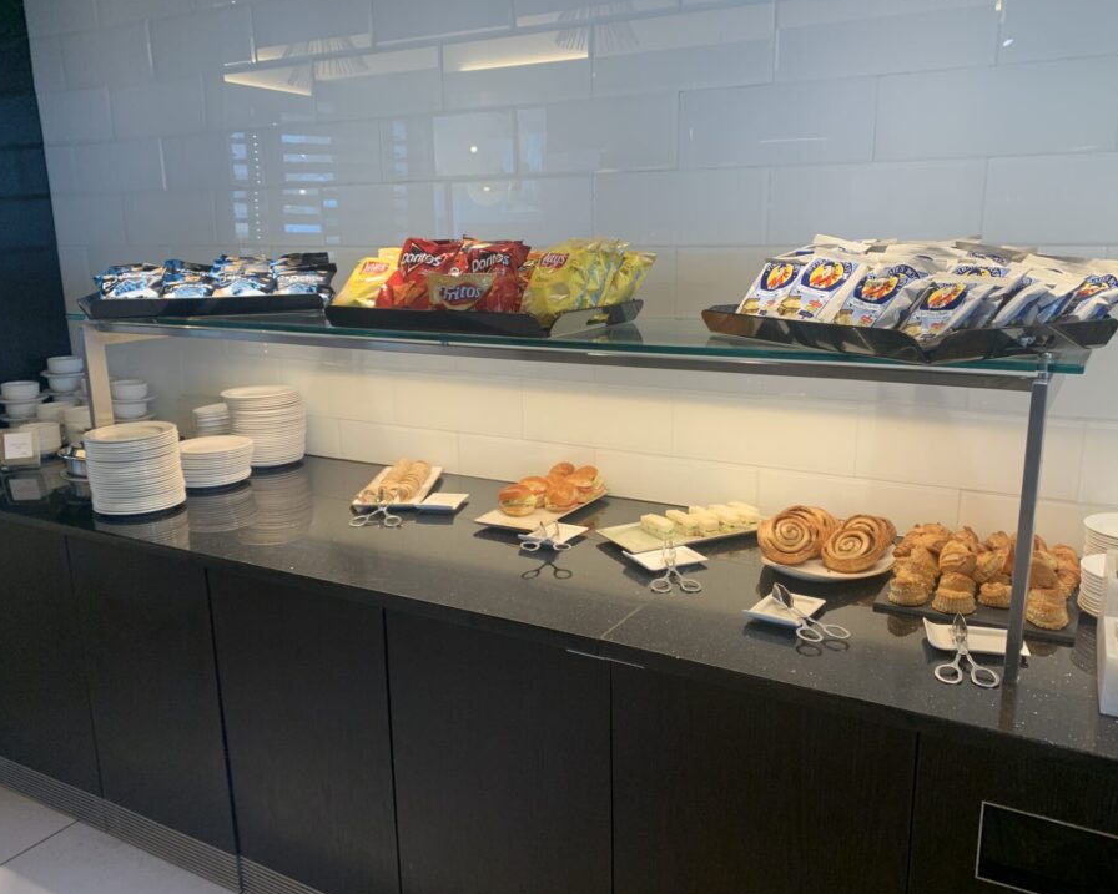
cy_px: 470
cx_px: 568
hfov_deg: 60.4
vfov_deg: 50.0
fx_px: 960
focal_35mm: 29
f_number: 1.8
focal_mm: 4.25
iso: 80
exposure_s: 1/60
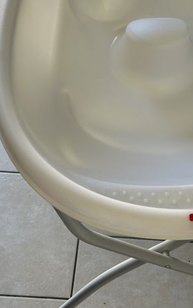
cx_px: 159
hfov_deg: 21.3
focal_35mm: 60
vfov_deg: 33.0
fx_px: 505
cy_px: 62
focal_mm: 5.7
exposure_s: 1/121
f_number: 1.5
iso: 50
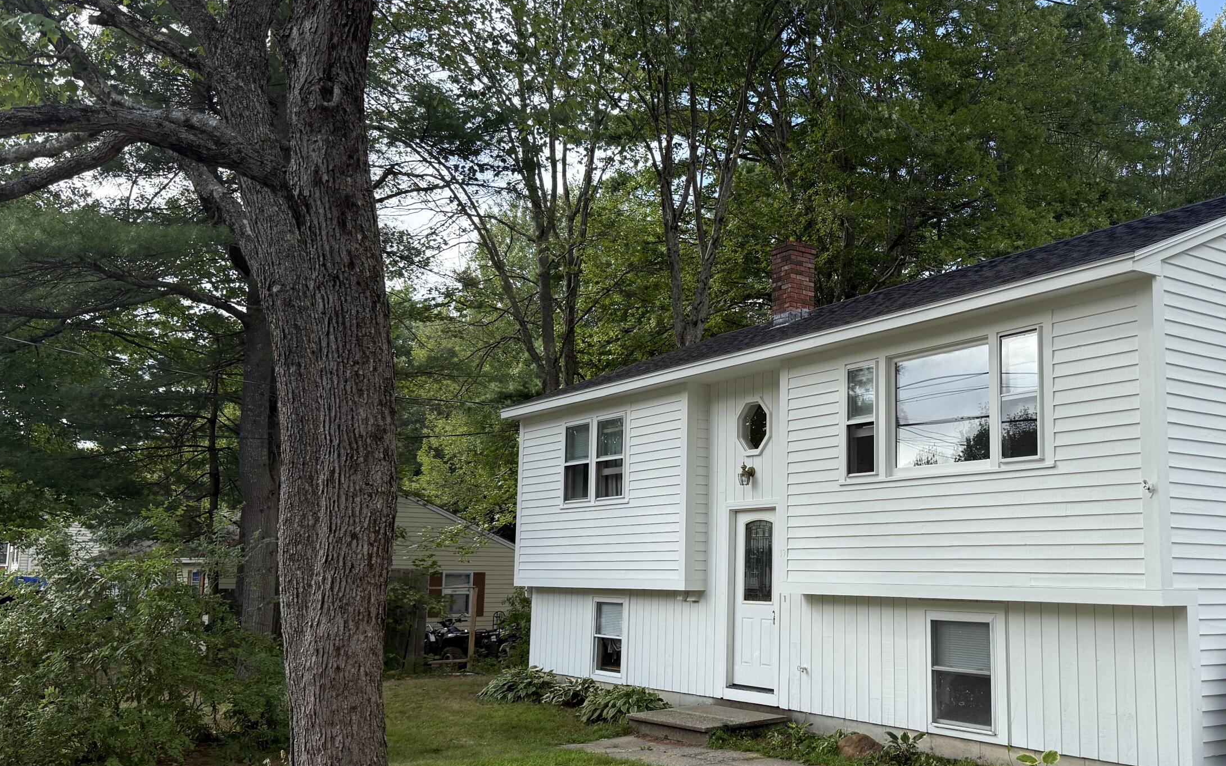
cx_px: 744
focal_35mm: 35
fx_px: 1169
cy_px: 436
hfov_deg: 54.9
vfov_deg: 36.2
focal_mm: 6.76
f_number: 1.78
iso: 100
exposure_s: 1/1585
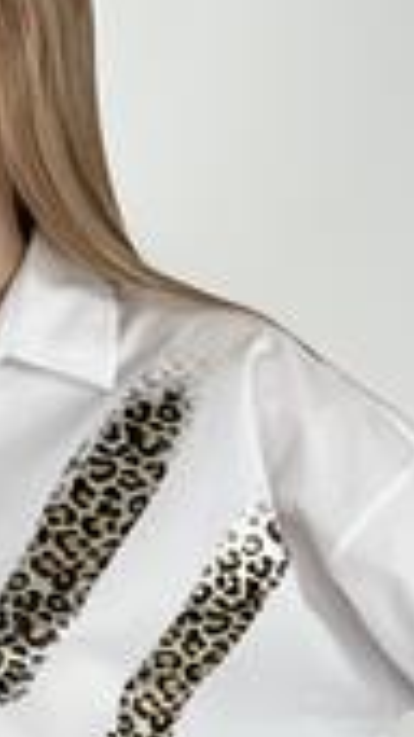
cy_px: 709
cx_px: -69
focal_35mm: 203
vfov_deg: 10.5
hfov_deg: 5.9
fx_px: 3968
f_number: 2.8
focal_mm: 9
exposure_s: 1/100
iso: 64
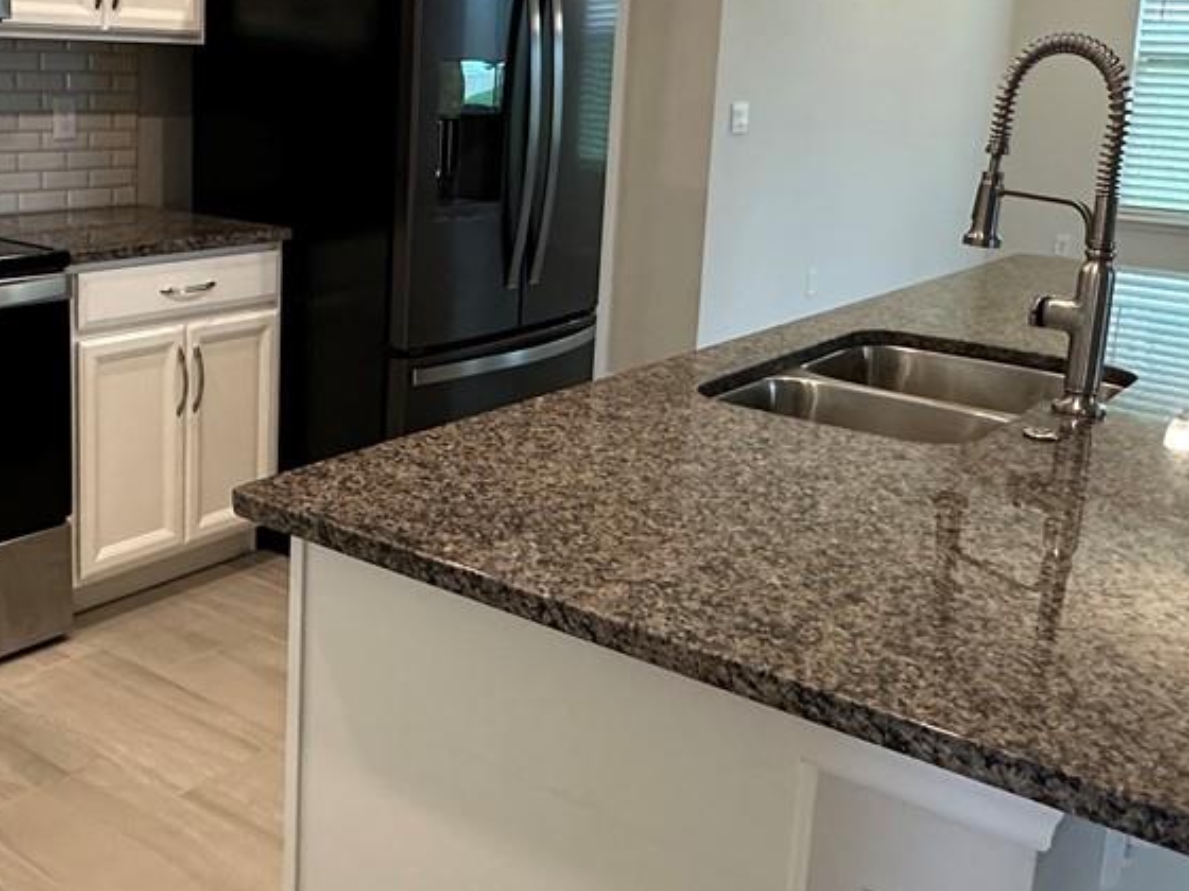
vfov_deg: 35.7
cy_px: 308
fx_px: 1374
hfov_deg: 46.3
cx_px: 427
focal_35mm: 40
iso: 250
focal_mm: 2.22
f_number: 2.2
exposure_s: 1/120
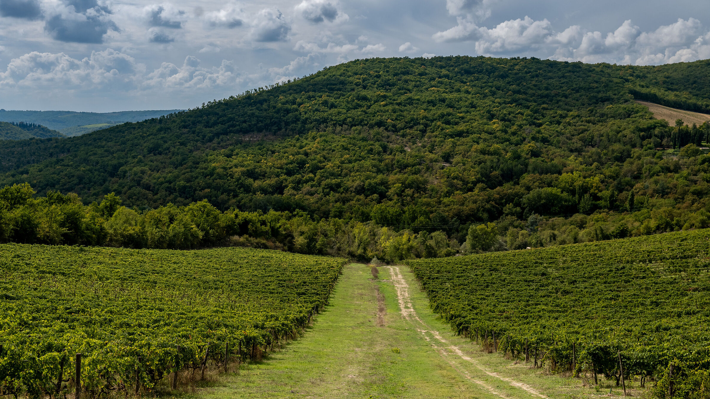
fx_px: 787
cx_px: 355
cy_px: 179
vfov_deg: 28.5
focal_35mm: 42
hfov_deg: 48.6
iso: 100
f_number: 8
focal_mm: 26.5
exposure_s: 1/800
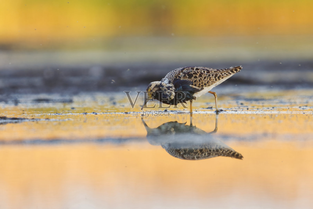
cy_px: 104
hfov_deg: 2.3
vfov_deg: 1.5
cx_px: 156
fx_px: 7827
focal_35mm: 900
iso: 1250
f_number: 6.3
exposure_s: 1/400
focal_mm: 600
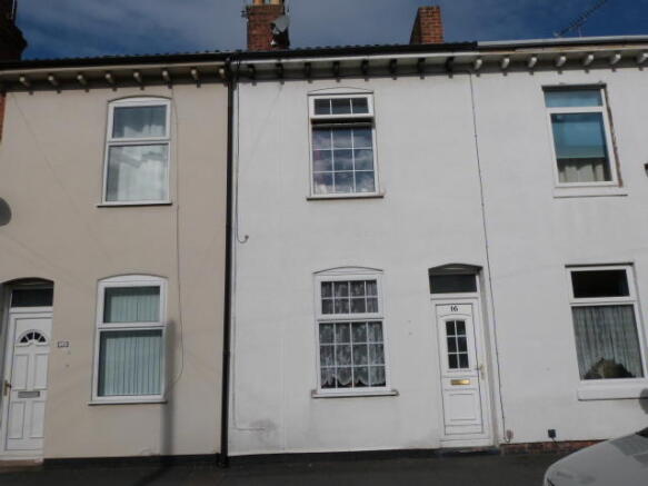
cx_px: 324
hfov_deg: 69.4
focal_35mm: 25
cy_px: 243
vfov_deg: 54.9
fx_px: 468
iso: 100
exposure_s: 1/1600
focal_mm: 4.5
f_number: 5.6
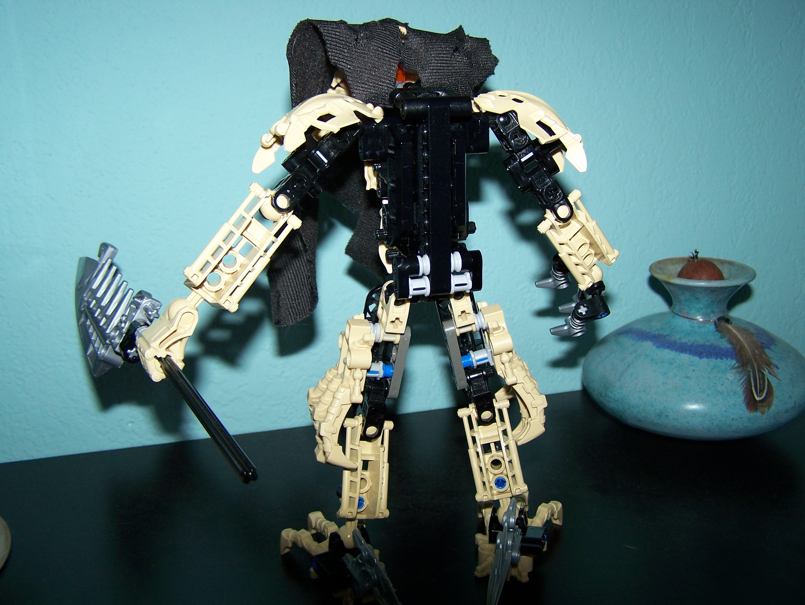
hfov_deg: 48.9
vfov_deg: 37.8
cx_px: 402
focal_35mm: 38
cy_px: 302
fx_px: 884
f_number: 2.8
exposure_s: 1/60
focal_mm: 6.3
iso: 80
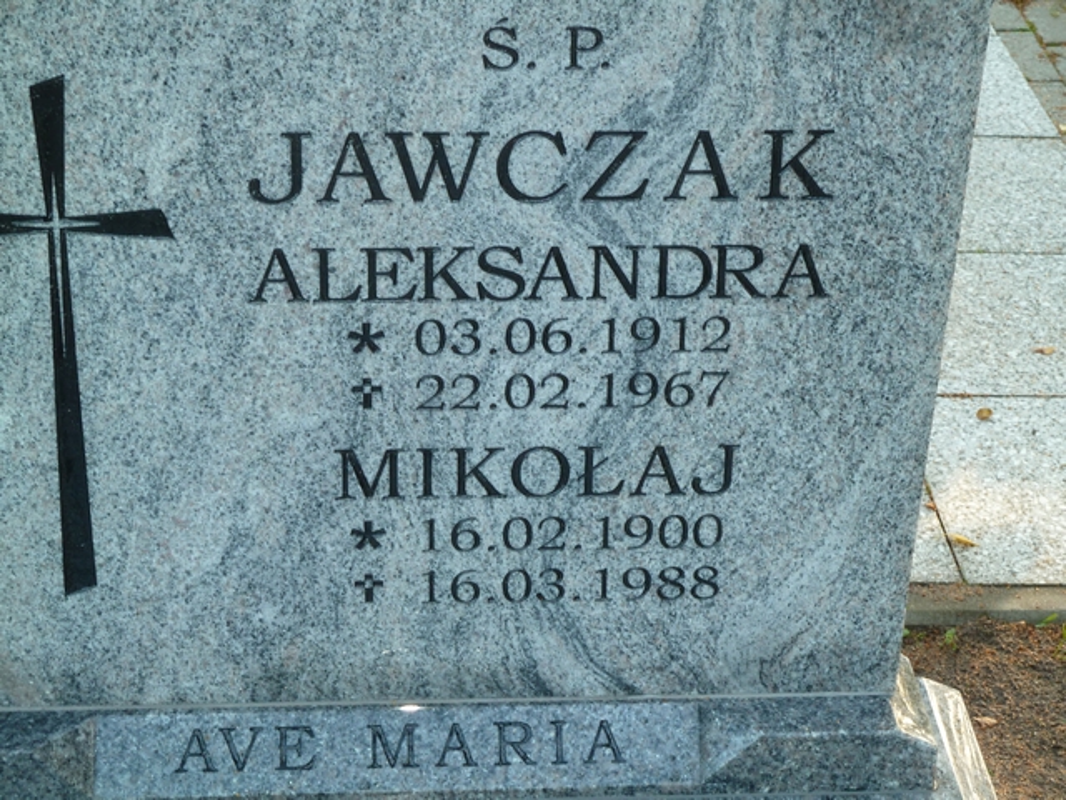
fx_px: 2772
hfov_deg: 21.8
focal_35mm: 90
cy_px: 400
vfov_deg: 16.4
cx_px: 533
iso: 100
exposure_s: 1/40
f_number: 4.3
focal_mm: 14.7
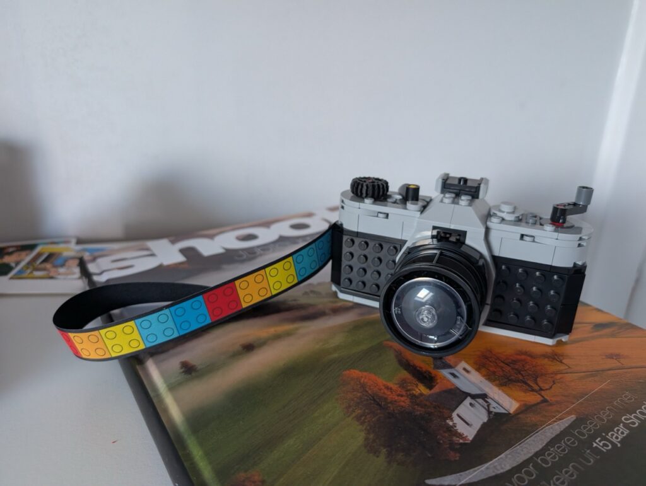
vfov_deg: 56.9
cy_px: 243
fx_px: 449
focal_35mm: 24
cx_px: 323
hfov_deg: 71.5
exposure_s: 1/38.4
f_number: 1.68
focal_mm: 6.9
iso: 29
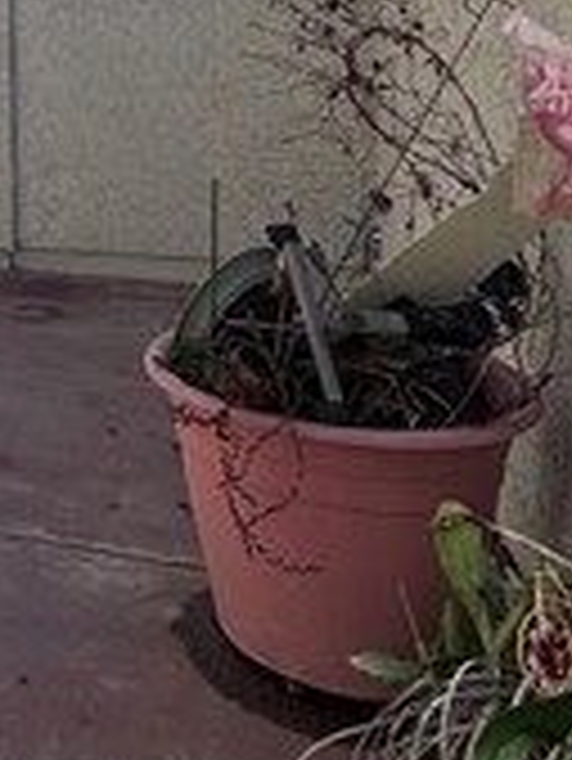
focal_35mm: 53
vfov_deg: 33.6
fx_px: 1166
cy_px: 36
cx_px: -333
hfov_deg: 21.9
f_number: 2.2
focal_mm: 2.22
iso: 50
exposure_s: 1/1832
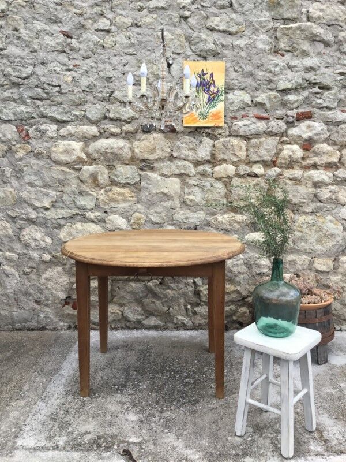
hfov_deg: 45.4
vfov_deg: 58.4
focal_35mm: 31
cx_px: 173
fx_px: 413
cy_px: 231
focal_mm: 3.3
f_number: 2.4
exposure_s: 1/506
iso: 25
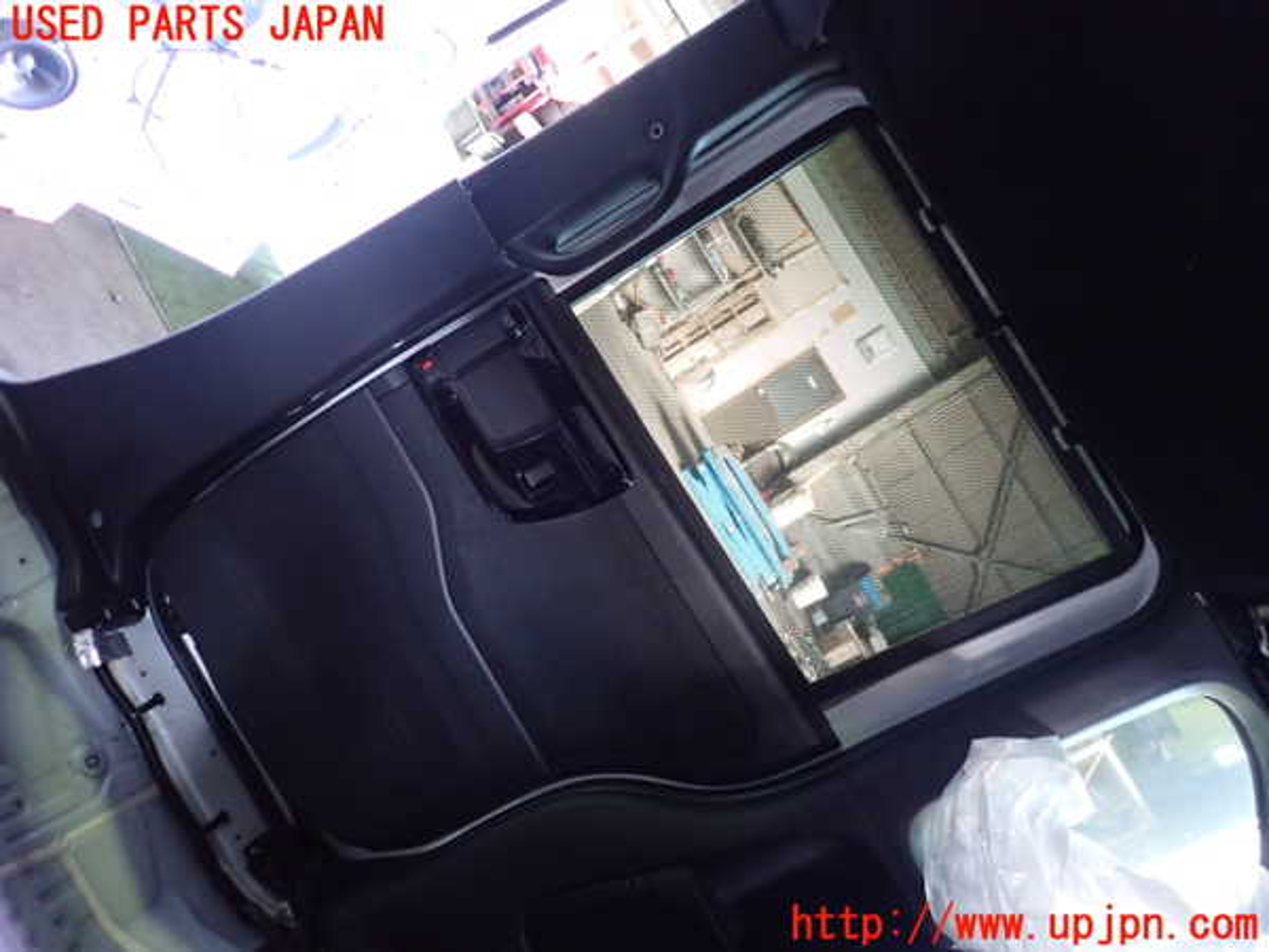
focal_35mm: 25
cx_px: 634
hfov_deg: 69.4
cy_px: 476
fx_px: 916
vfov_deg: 54.9
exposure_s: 1/30
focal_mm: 4.5
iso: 640
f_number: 2
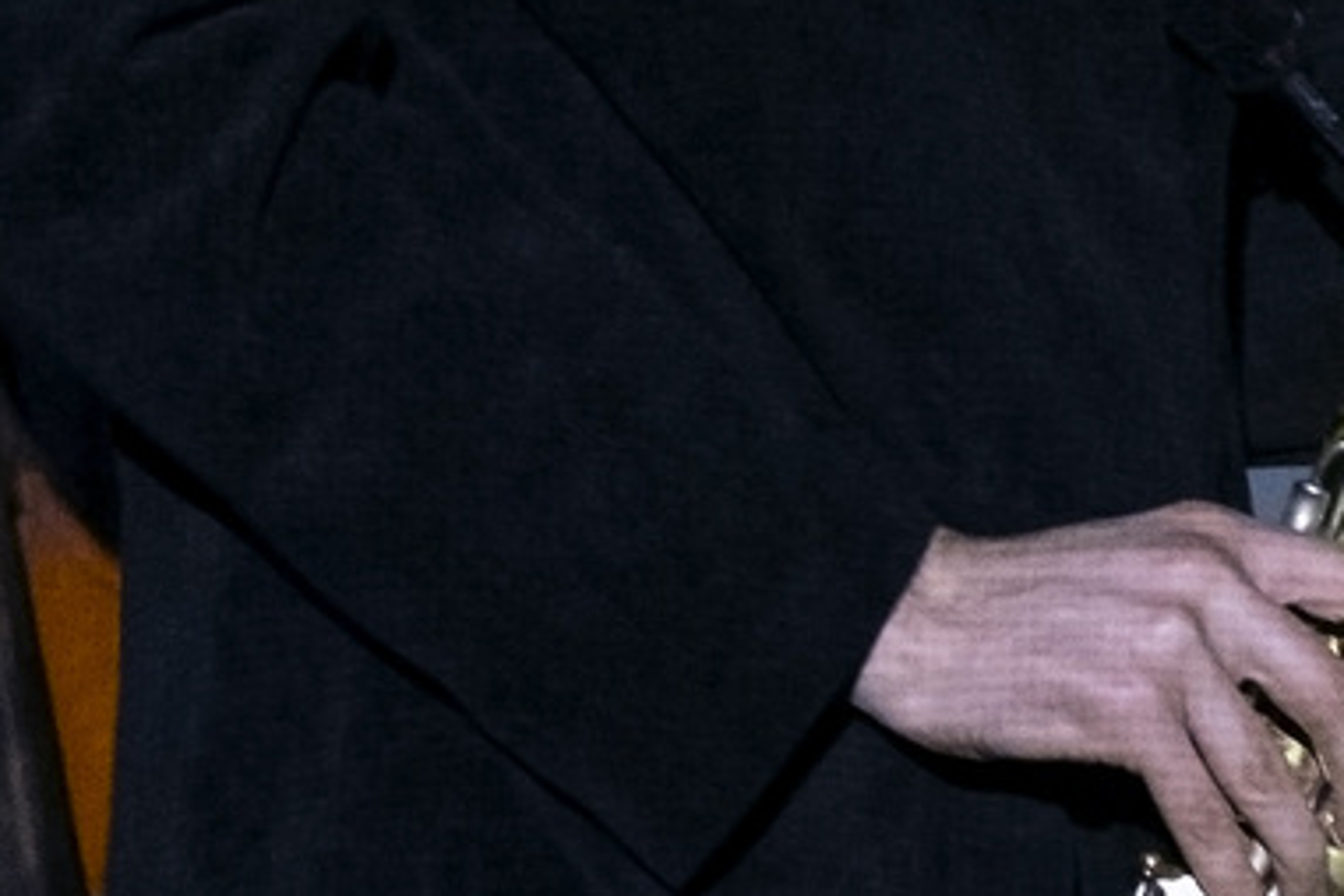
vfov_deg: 5.1
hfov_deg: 7.7
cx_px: 1118
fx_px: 9967
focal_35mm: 267
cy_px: 1210
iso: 6400
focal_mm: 35
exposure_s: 1/50
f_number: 2
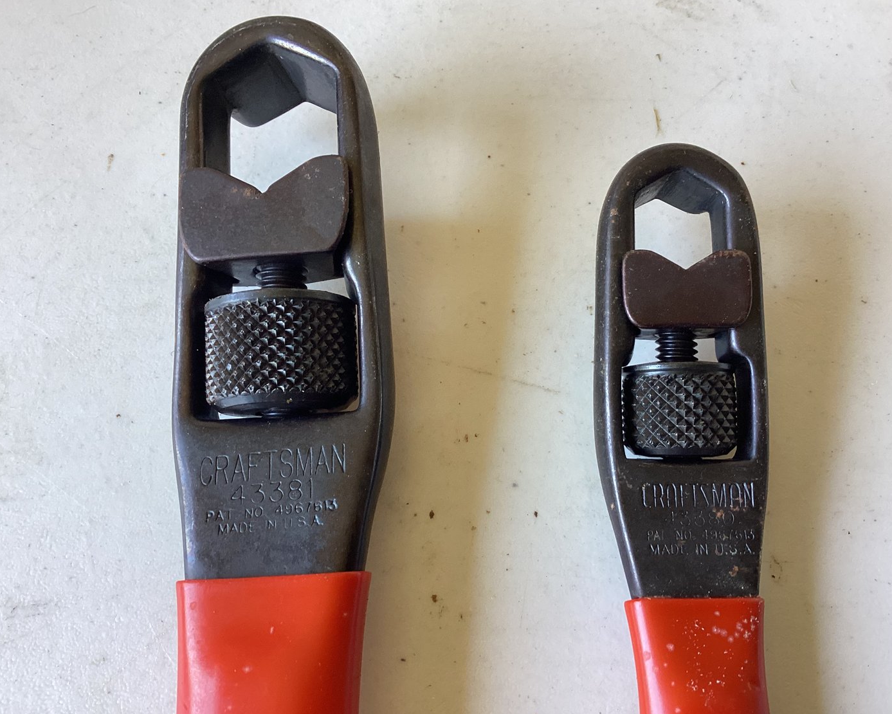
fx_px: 871
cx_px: 469
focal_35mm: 33
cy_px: 351
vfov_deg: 44.6
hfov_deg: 54.2
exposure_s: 1/60
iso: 125
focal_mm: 3.3
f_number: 2.4
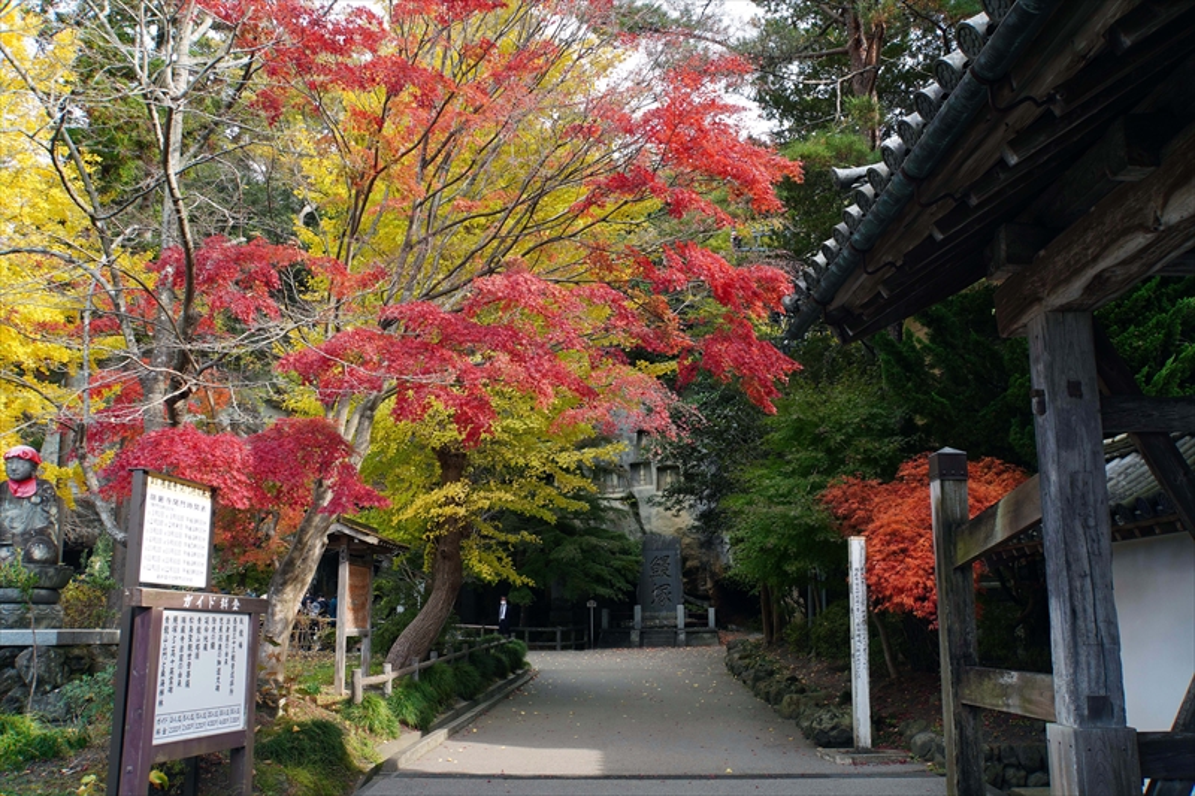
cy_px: 398
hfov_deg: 58.6
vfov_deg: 41.0
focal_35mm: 32
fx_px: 1065
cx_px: 598
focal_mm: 21.4
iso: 100
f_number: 5.6
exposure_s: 1/80
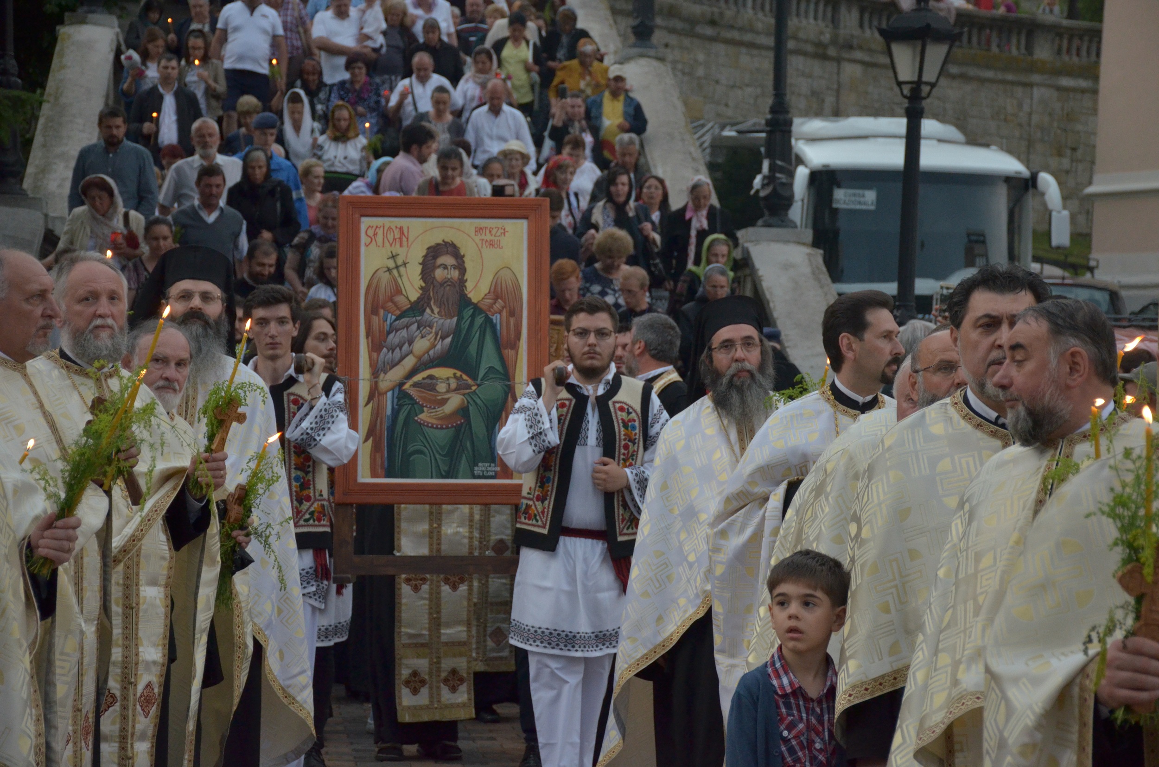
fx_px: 3180
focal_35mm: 99
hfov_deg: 20.7
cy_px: 384
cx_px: 580
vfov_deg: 13.8
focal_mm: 66
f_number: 5
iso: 1600
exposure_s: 1/320
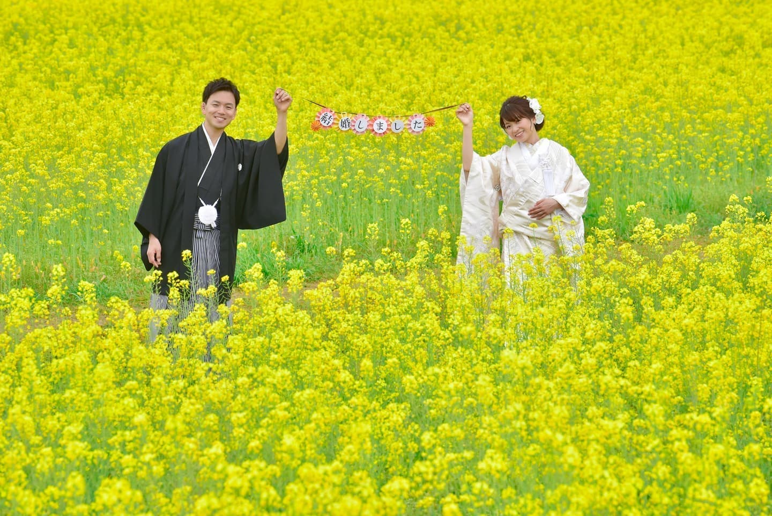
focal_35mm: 200
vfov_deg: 6.9
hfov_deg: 10.3
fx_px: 4290
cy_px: 258
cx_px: 386
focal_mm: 200
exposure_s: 1/400
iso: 1000
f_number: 8
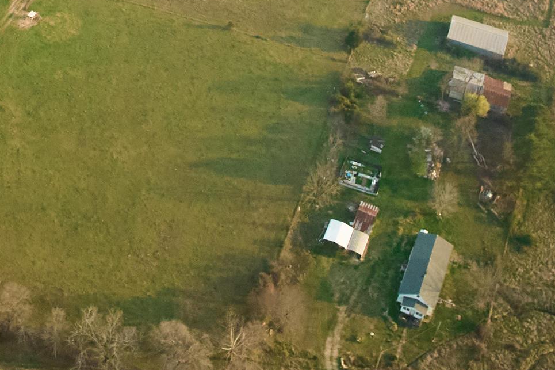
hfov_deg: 27.0
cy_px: -101
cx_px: -23
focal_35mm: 70
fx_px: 1079
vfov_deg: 18.2
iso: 800
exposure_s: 1/80
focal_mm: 8.38
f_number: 2.8
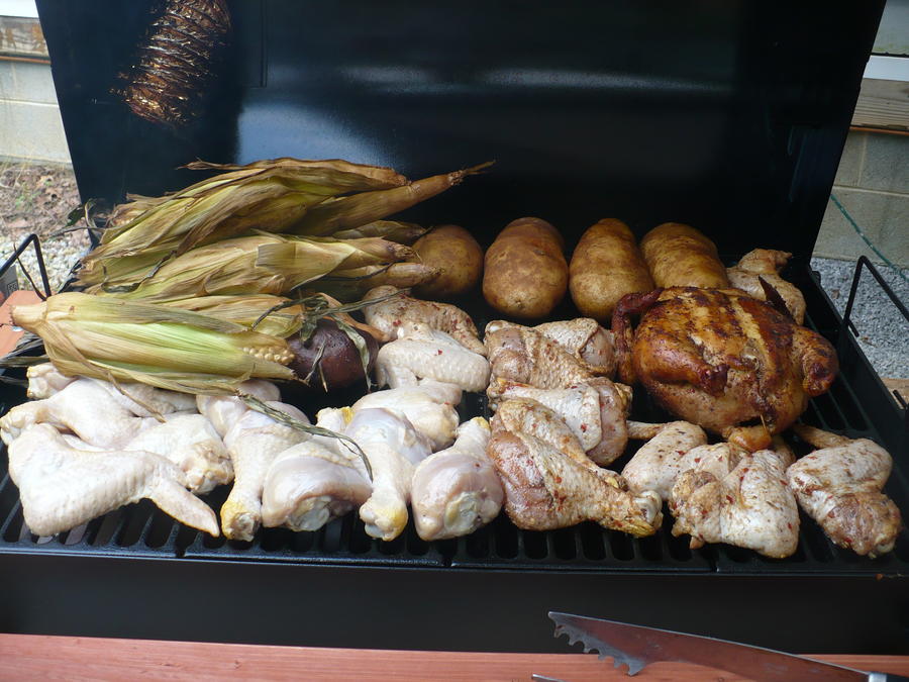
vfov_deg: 34.3
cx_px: 454
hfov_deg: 44.8
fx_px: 1103
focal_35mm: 42
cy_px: 341
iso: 100
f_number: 2.9
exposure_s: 1/100
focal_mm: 7
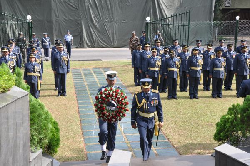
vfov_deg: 23.7
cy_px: 83
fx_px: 395
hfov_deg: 35.1
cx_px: 125
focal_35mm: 57
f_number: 11
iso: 250
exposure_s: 1/125
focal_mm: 38
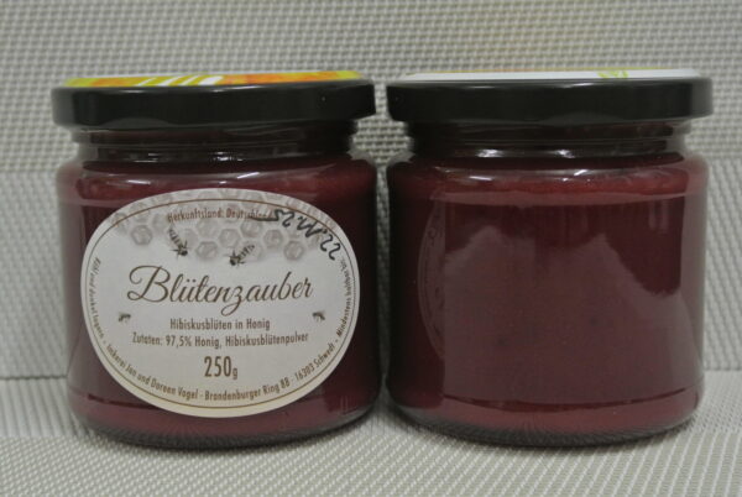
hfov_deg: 31.8
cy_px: 248
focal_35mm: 63
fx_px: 1300
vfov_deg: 21.6
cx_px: 371
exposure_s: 1/20
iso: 800
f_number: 5
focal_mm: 23.6
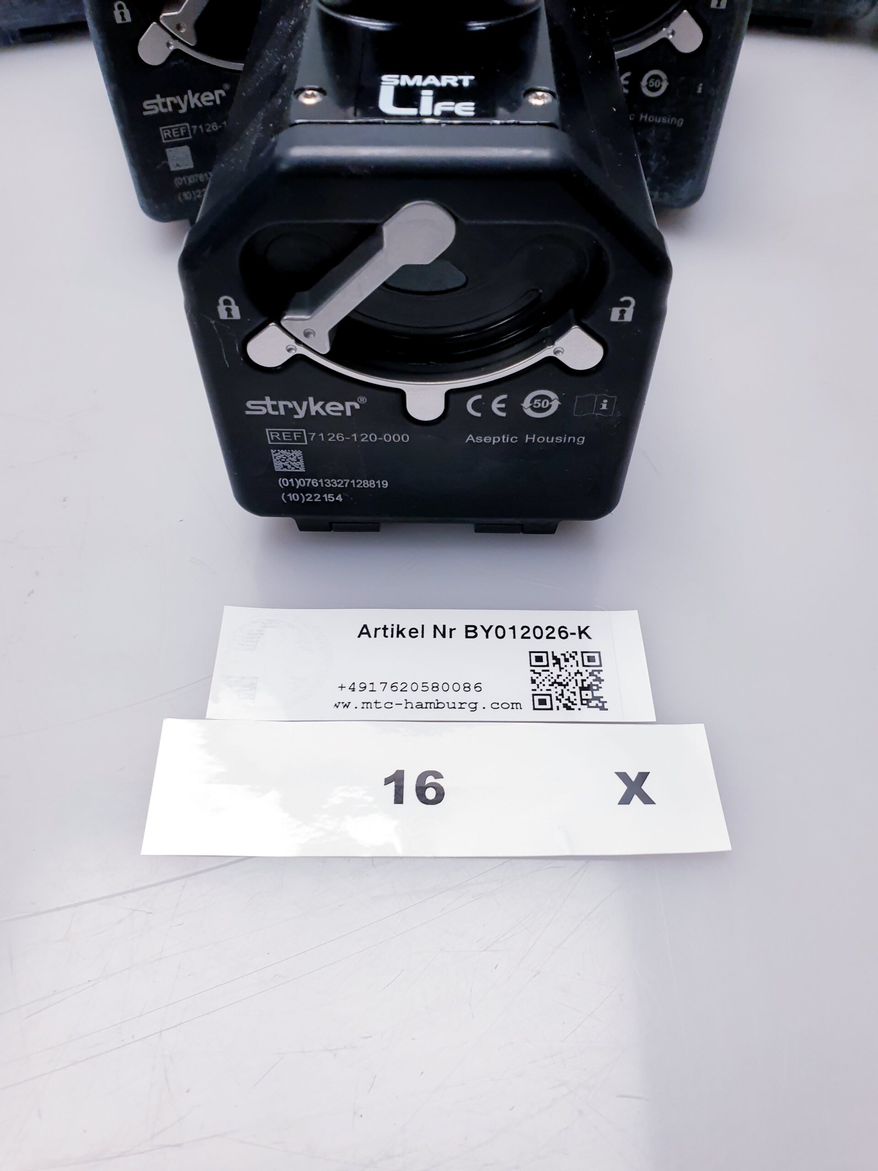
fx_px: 879
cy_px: 586
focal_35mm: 26
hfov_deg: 53.1
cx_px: 439
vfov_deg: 67.3
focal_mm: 4.3
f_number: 2.4
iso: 80
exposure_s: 1/100
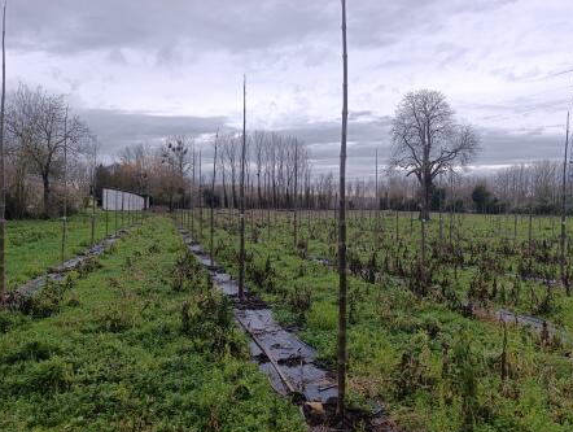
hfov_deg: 67.2
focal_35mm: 26
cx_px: 299
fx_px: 431
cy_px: 213
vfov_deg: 53.2
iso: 160
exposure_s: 1/100
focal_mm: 6.14
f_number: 1.6
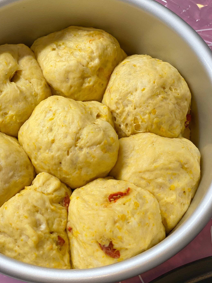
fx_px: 621
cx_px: 68
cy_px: 138
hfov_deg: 19.3
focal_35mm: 76
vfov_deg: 25.7
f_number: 2
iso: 50
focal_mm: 6
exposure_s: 1/100
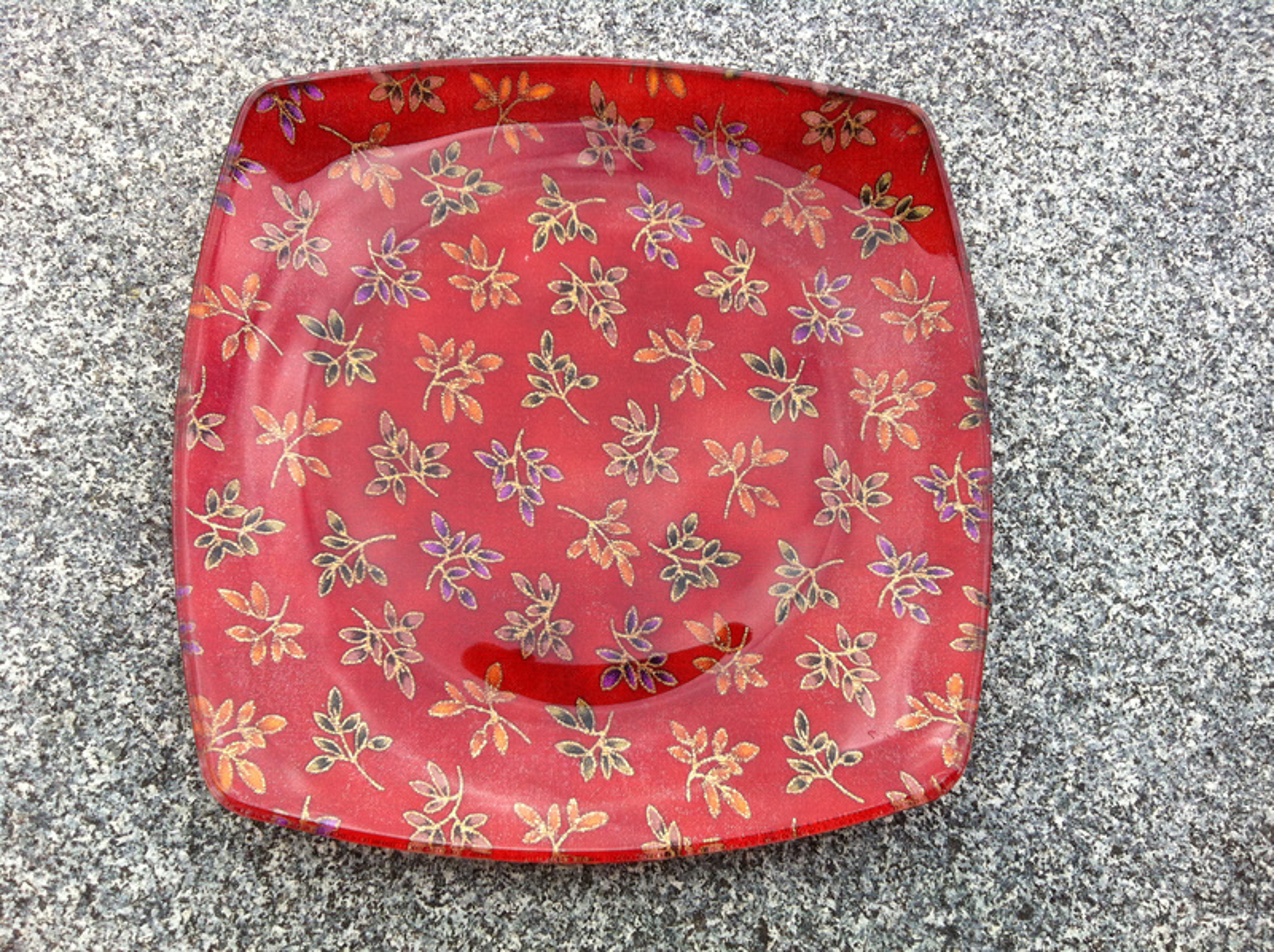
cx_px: 637
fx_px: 1287
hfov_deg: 52.7
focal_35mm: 35
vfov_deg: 40.6
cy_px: 476
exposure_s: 1/267
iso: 80
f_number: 2.8
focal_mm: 3.85
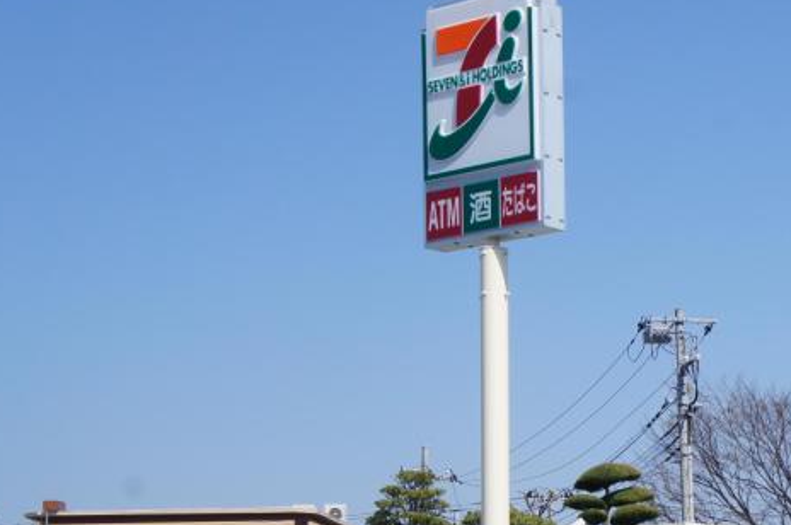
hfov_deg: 18.7
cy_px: 508
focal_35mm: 106
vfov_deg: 12.7
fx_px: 2326
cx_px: 822
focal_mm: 32
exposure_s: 1/320
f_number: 13
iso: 200
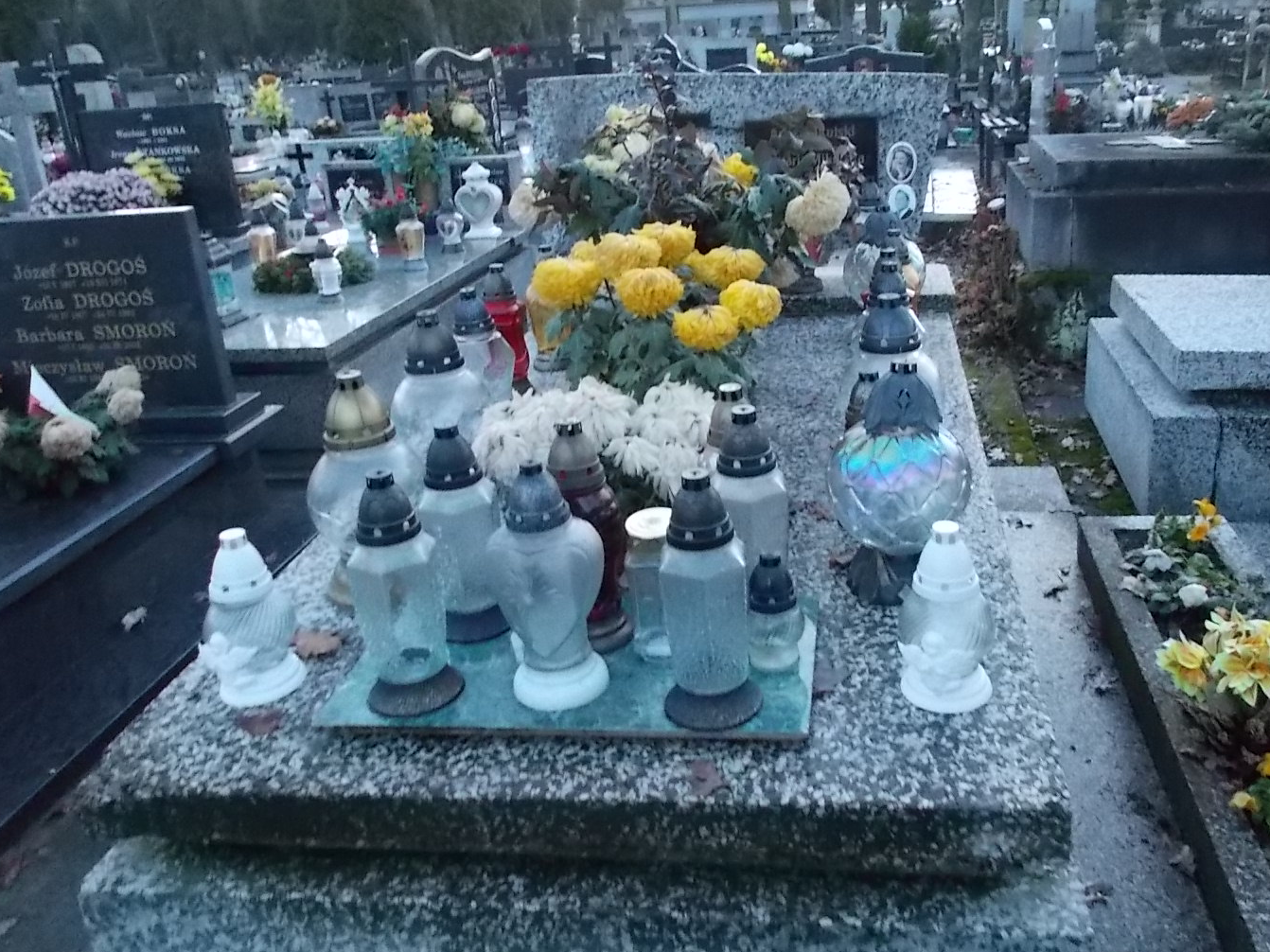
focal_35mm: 31
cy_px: 429
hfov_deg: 58.2
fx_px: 1137
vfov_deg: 45.4
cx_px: 707
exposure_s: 1/30
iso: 400
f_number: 3.2
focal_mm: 4.6
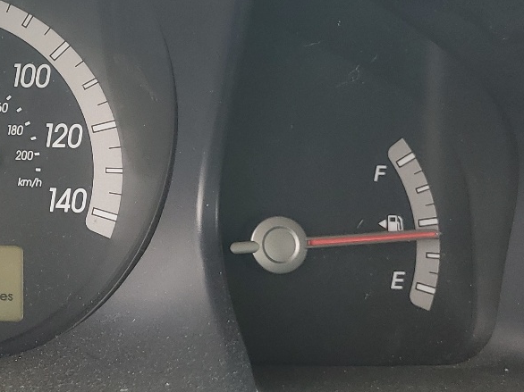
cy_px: 146
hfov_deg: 24.7
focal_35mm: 71
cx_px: -109
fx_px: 1074
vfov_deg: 20.7
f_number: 1.5
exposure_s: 1/167
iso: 50
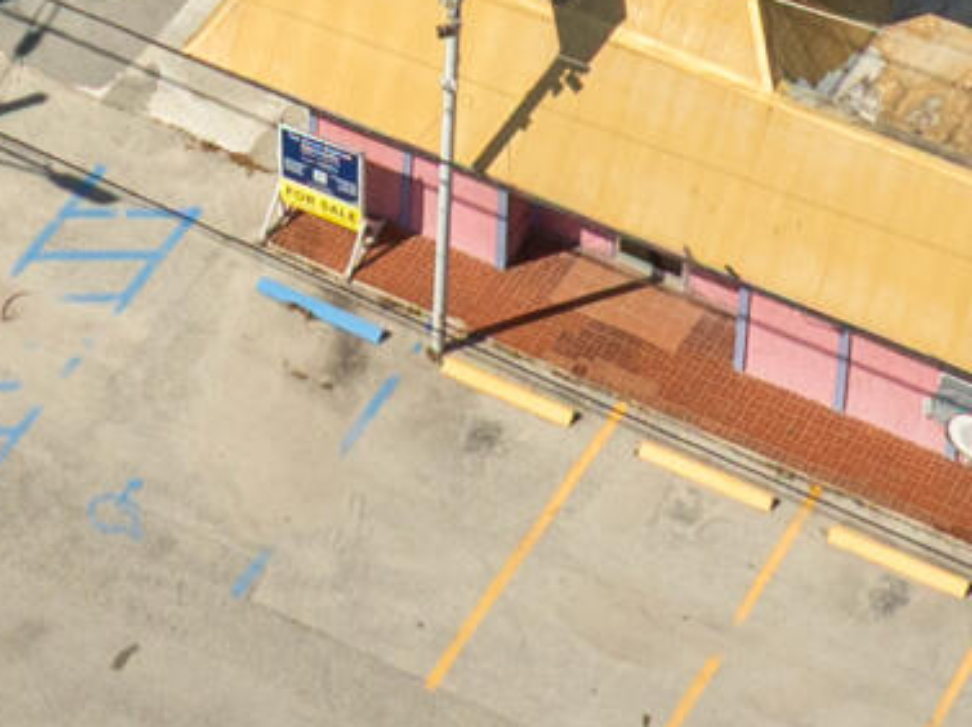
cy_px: -1964
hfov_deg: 10.3
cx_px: 95
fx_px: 5358
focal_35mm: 191
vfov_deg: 6.5
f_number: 5
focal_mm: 12.29
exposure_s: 1/120
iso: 100
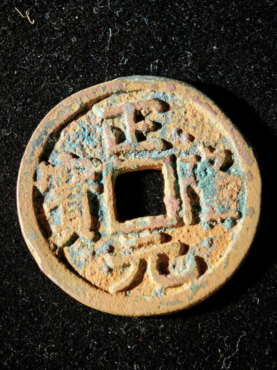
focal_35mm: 107
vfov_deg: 18.4
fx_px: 1142
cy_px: 185
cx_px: 138
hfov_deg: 13.8
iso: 400
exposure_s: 1/100
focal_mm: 9
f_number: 2
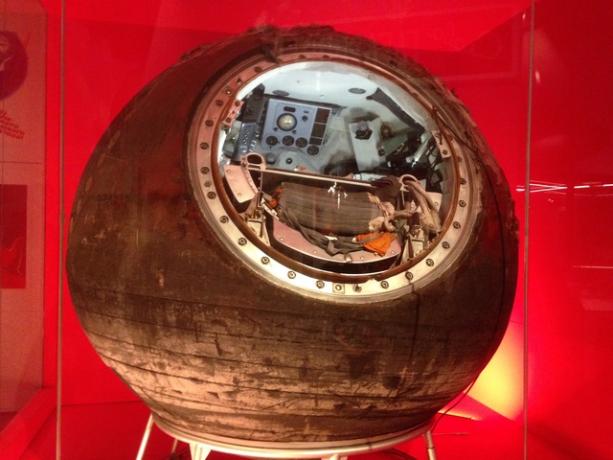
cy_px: 230
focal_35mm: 33
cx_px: 306
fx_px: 584
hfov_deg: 55.4
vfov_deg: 42.9
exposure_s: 1/20
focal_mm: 4.12
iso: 400
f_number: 2.4
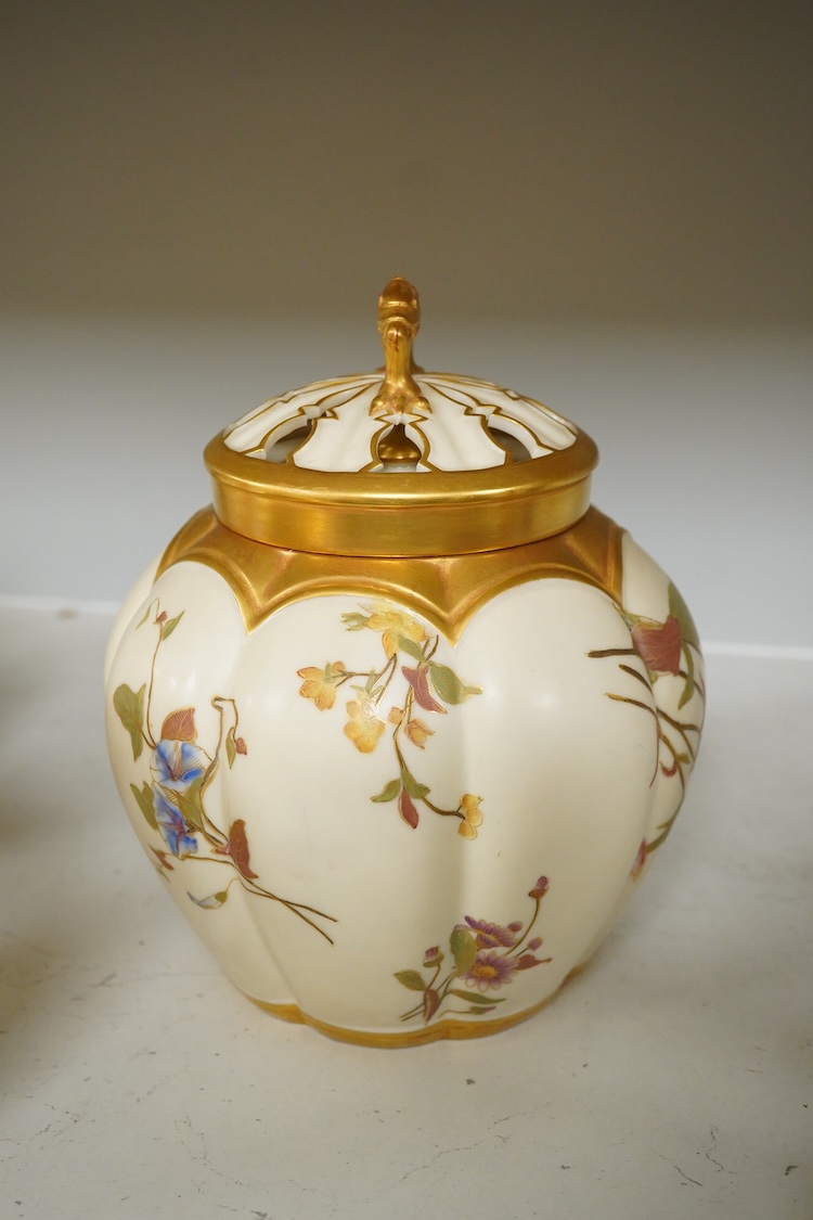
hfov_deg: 29.9
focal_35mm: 45
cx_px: 406
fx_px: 1524
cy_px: 610
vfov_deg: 43.6
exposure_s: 1/160
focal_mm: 30
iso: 2500
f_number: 7.1
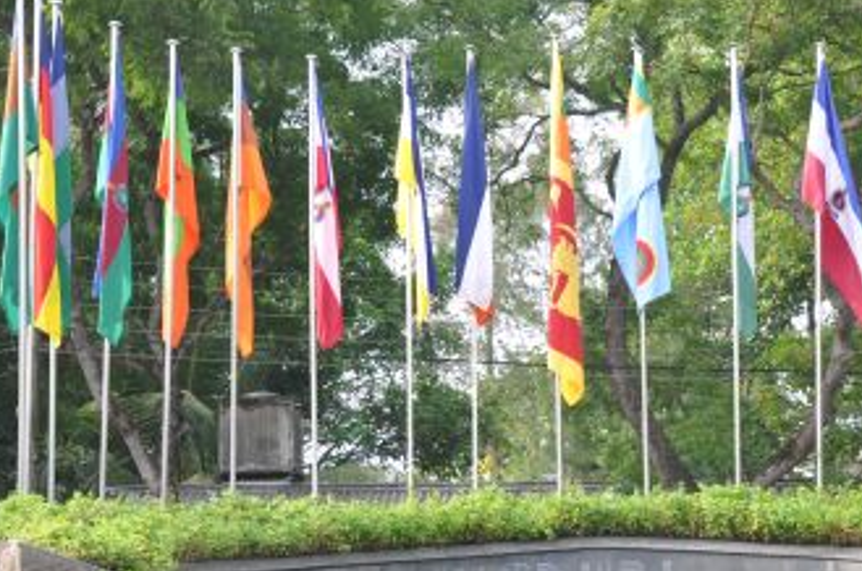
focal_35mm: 115
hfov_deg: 17.8
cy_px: 409
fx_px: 2748
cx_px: 600
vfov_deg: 11.8
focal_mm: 42
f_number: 7.1
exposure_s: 1/125
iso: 250
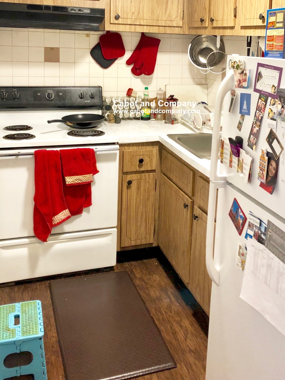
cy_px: 110
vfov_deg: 45.6
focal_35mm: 40
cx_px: 174
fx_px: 439
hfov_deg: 35.8
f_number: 1.8
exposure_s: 1/15
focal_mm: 3.99
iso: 50
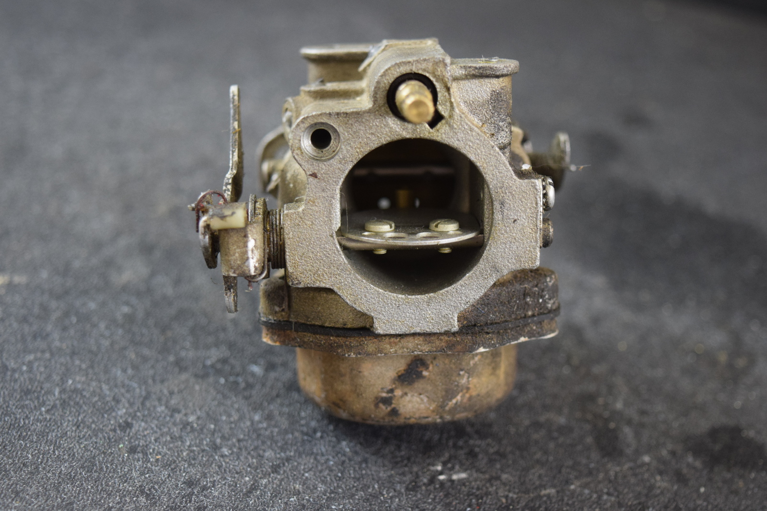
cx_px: 384
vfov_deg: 20.2
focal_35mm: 68
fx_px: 1438
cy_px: 256
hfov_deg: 29.9
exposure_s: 1/125
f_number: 5
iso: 1000
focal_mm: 45
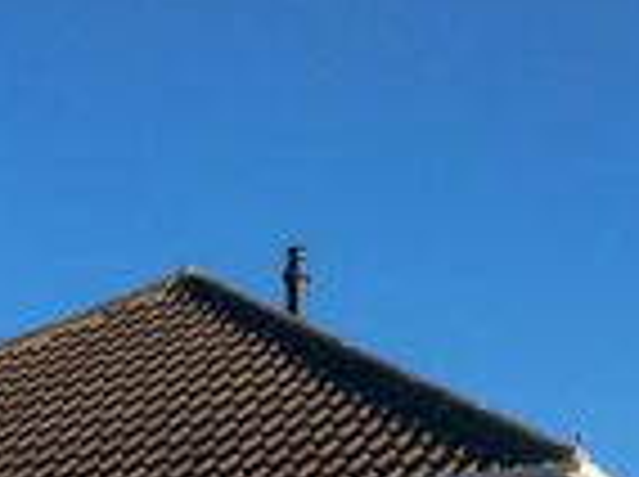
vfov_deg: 9.9
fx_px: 2635
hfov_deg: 13.8
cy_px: 799
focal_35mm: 143
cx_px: 153
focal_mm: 4.15
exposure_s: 1/1368
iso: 32
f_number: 2.2
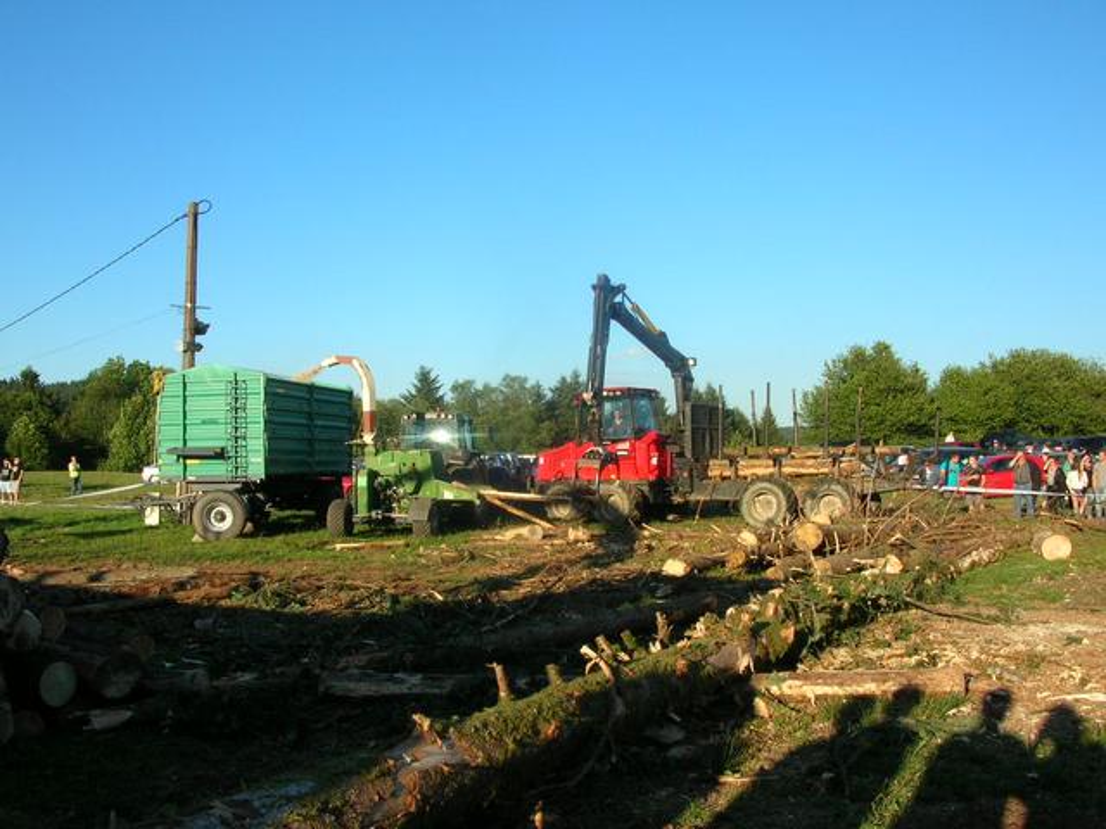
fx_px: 1118
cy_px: 414
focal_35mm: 35
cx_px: 553
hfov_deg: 52.6
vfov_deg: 40.7
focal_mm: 5.8
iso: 50
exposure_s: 1/173
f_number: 5.6
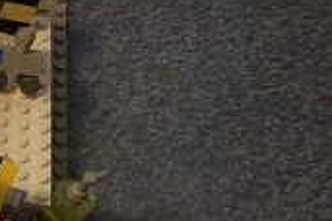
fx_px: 1125
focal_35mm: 122
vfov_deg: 10.9
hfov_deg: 13.5
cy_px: 308
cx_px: -396
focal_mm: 4.1
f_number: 3.3
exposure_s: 1/30
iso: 100
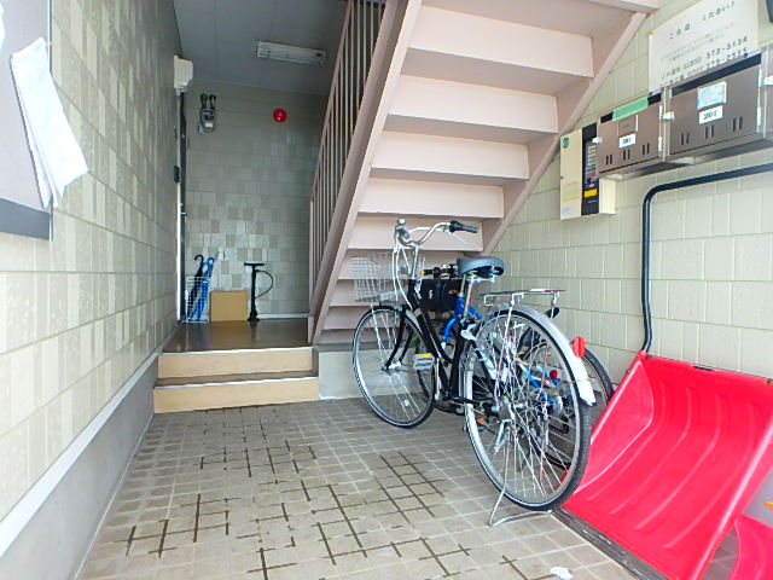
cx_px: 386
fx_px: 469
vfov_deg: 63.4
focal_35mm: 21
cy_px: 290
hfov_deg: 79.0
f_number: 3.5
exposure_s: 1/40
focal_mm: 3.7
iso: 200
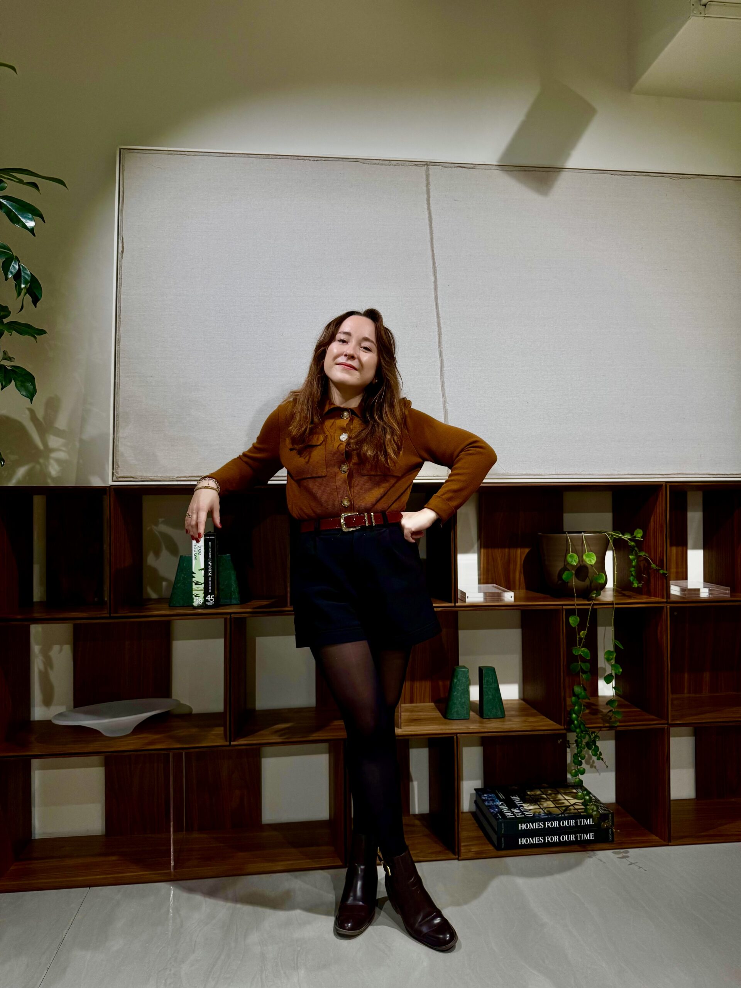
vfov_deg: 71.6
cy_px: 494
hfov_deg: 56.8
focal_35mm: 24
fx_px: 685
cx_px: 370
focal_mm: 6.76
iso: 80
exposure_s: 1/419
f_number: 1.78
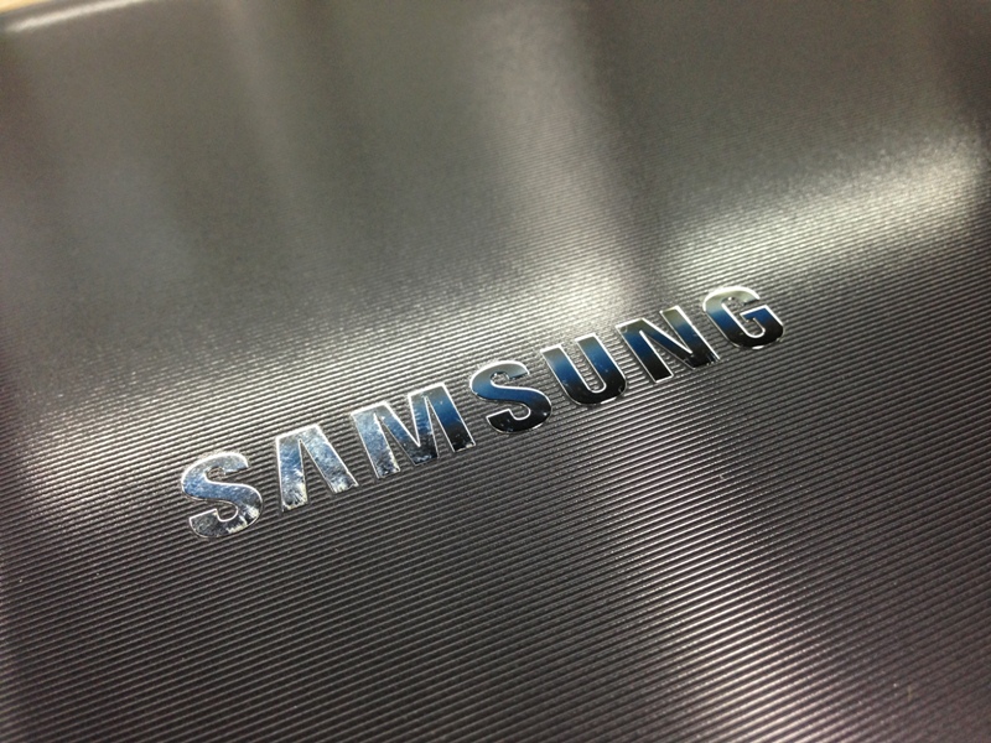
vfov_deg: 42.9
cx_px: 496
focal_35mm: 33
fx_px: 945
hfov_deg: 55.4
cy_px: 372
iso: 80
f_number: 2.4
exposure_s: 1/20
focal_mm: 4.12
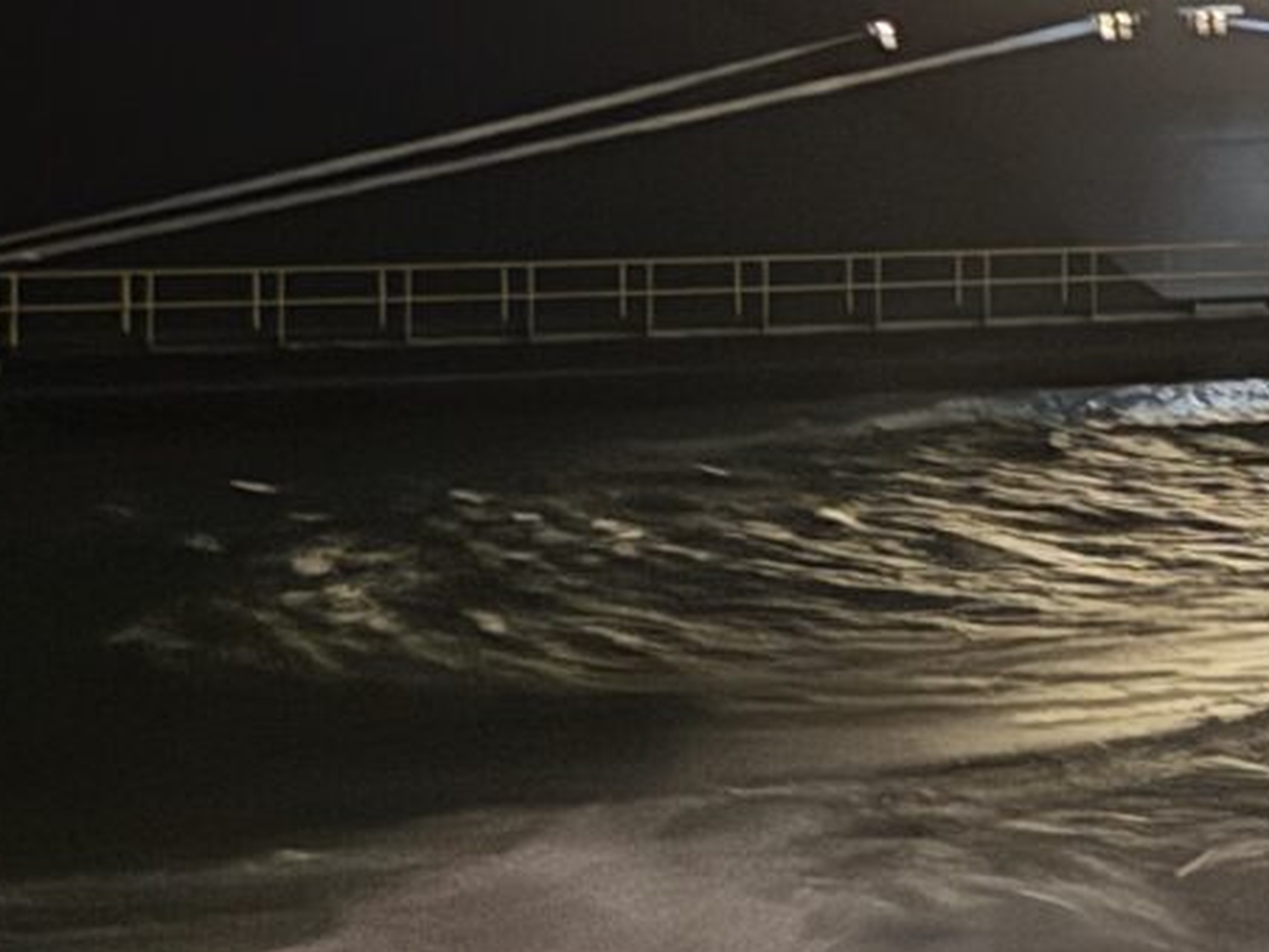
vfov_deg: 10.8
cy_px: 0
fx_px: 4986
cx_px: 2881
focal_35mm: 136
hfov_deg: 12.1
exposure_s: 1/12
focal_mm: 6.76
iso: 1000
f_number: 1.78
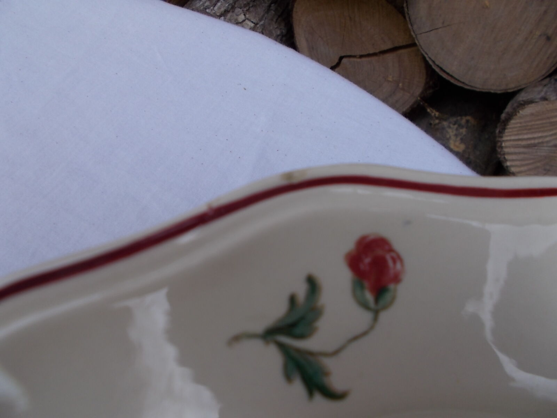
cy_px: 209
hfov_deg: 67.3
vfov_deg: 53.1
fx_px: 418
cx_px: 278
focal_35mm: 26
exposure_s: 1/400
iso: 80
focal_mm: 4.6
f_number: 3.2
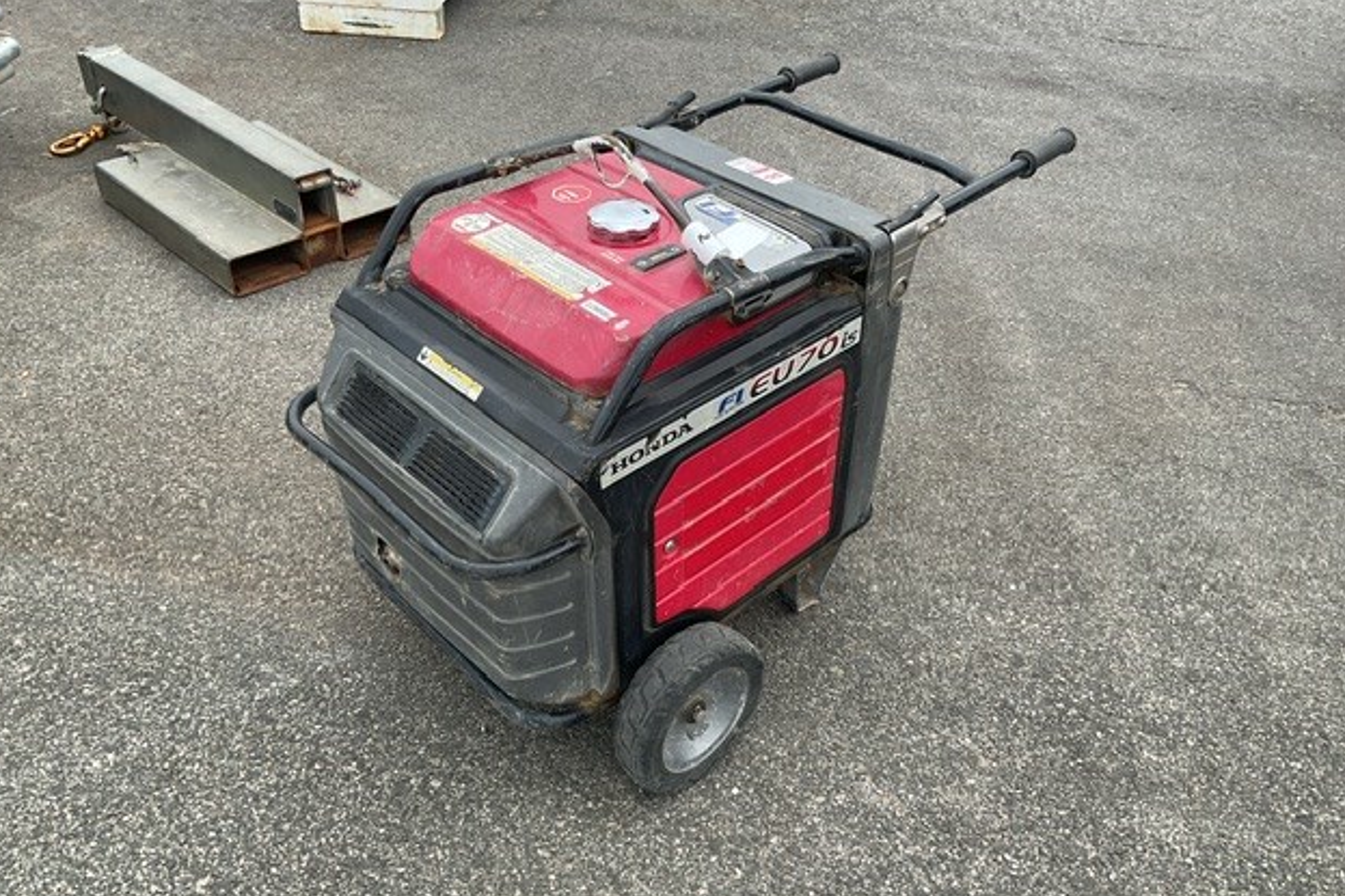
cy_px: 501
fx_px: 1158
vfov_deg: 42.2
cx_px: 661
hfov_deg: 60.3
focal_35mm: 31
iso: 16
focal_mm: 3
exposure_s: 1/247
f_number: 1.8
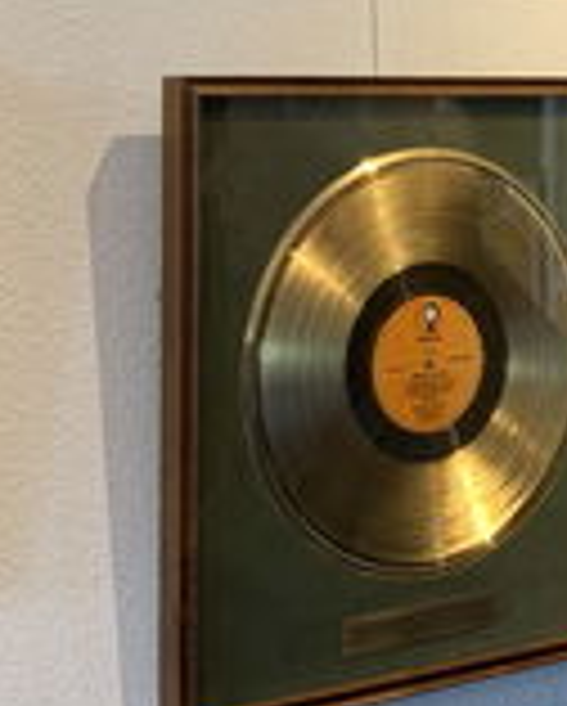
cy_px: 139
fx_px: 1905
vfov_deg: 20.8
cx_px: 459
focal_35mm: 91
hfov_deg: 16.8
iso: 160
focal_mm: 4.25
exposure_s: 1/50
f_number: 1.8
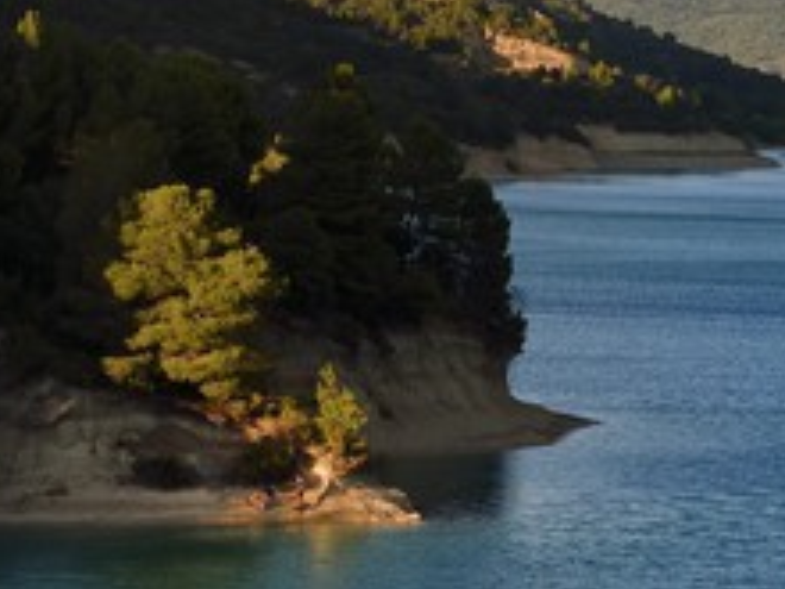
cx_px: 603
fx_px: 5193
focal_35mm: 229
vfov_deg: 6.5
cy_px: 96
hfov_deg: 8.6
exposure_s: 1/200
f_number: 11
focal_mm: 125
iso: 400
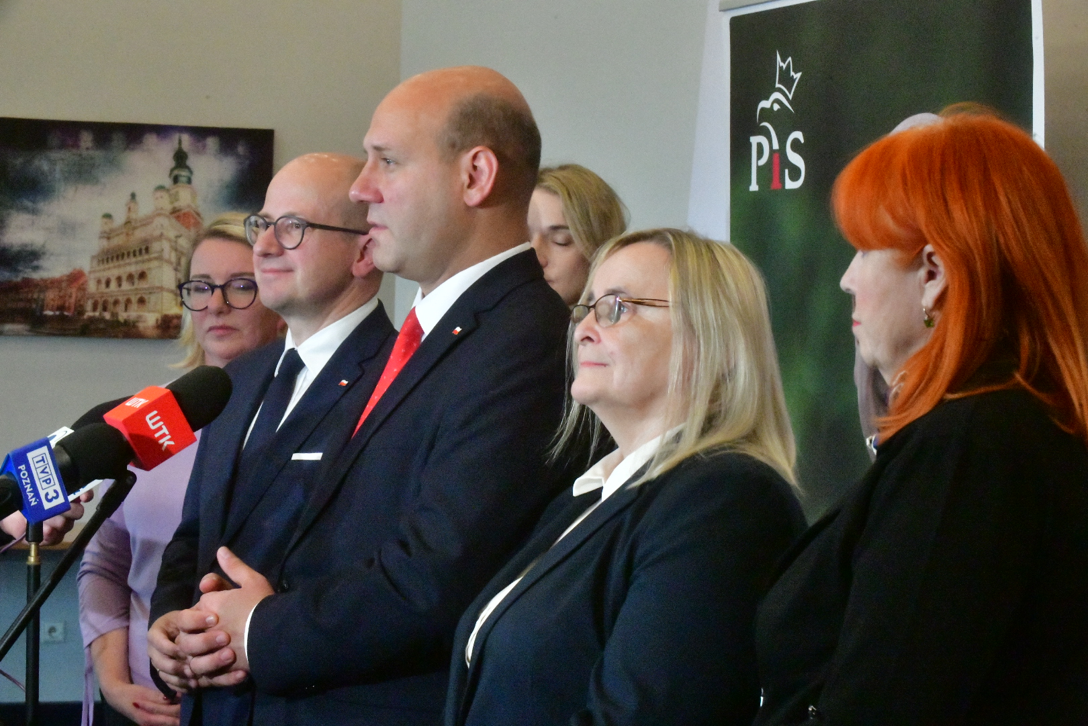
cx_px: 544
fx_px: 2871
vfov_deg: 14.4
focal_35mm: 95
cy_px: 363
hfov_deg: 21.5
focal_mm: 95
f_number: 22
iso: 20000
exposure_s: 1/60
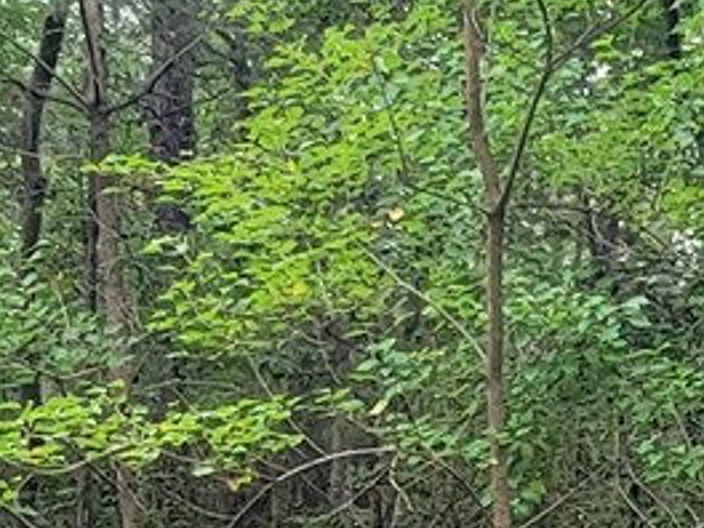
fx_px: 2054
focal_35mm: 101
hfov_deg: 18.5
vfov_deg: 14.3
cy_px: 603
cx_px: 829
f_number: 2.2
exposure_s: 1/120
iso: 64
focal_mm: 2.2
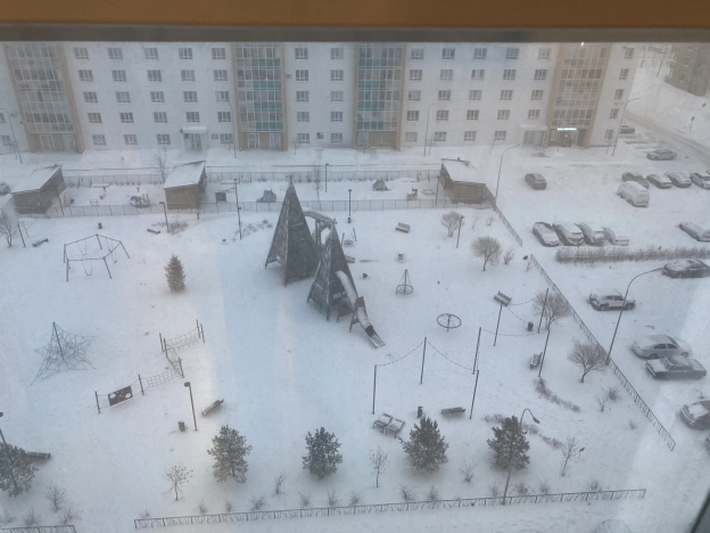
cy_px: 266
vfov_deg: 49.7
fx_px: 574
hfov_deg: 63.4
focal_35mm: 28
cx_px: 355
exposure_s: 1/82
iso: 80
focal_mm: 3.99
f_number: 1.8
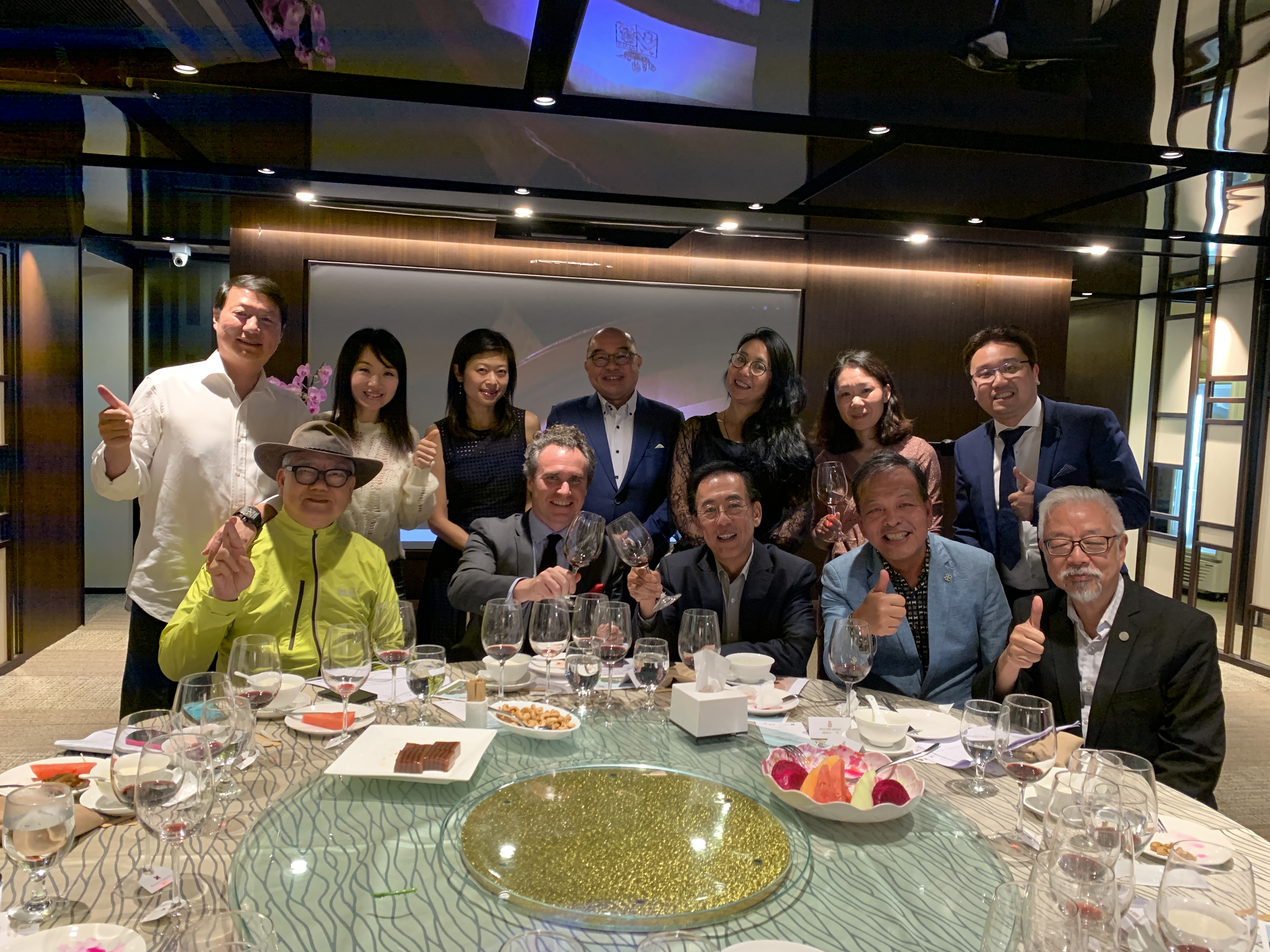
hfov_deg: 67.3
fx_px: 954
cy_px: 476
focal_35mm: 26
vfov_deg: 53.1
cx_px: 635
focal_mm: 4.25
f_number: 1.8
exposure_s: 1/50
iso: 320
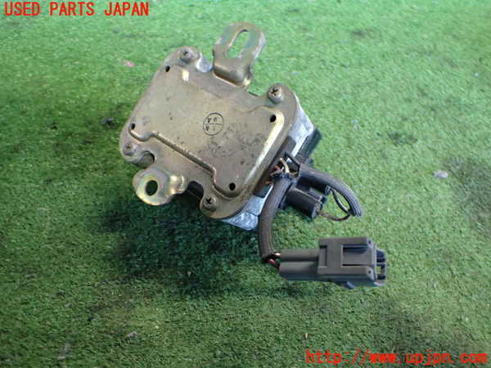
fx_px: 426
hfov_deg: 60.0
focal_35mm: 30
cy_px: 184
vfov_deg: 46.8
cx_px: 246
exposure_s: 1/60
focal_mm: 5.4
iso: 800
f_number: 2.3
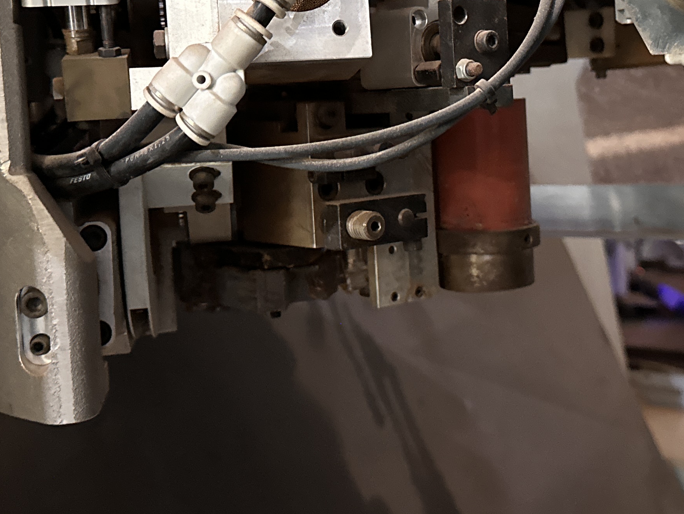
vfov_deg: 26.3
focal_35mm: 55
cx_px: 439
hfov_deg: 34.7
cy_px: 142
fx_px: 1087
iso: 1000
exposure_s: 1/33
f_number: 1.78
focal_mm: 6.86
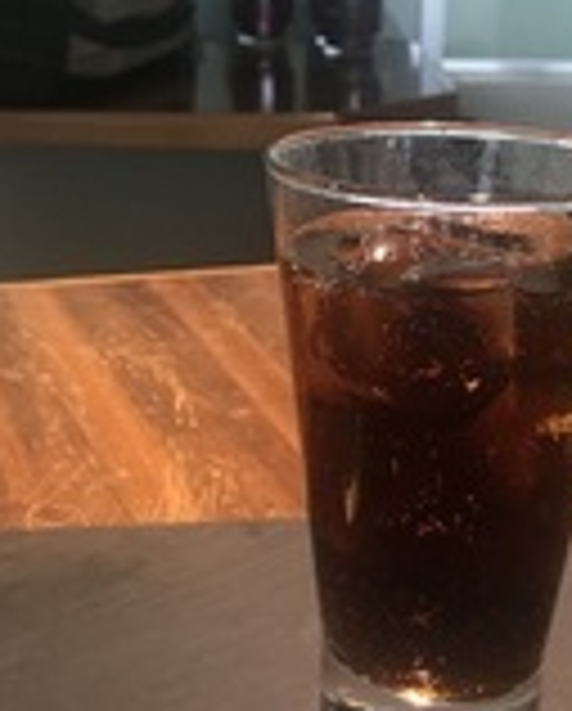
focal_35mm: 69
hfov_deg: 22.1
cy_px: 346
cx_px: 383
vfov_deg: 27.5
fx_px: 1456
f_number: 1.8
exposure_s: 1/17
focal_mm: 3.99
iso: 40
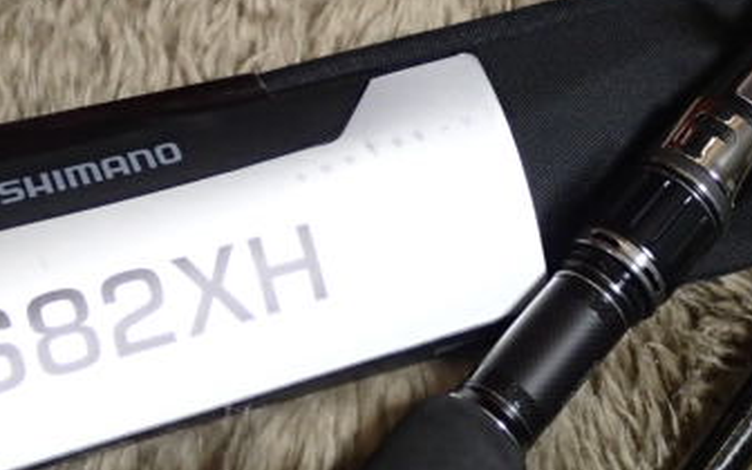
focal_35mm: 93
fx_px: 1906
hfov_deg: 22.2
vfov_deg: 14.1
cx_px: 499
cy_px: 219
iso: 640
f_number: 3.1
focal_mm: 8.41
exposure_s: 1/50
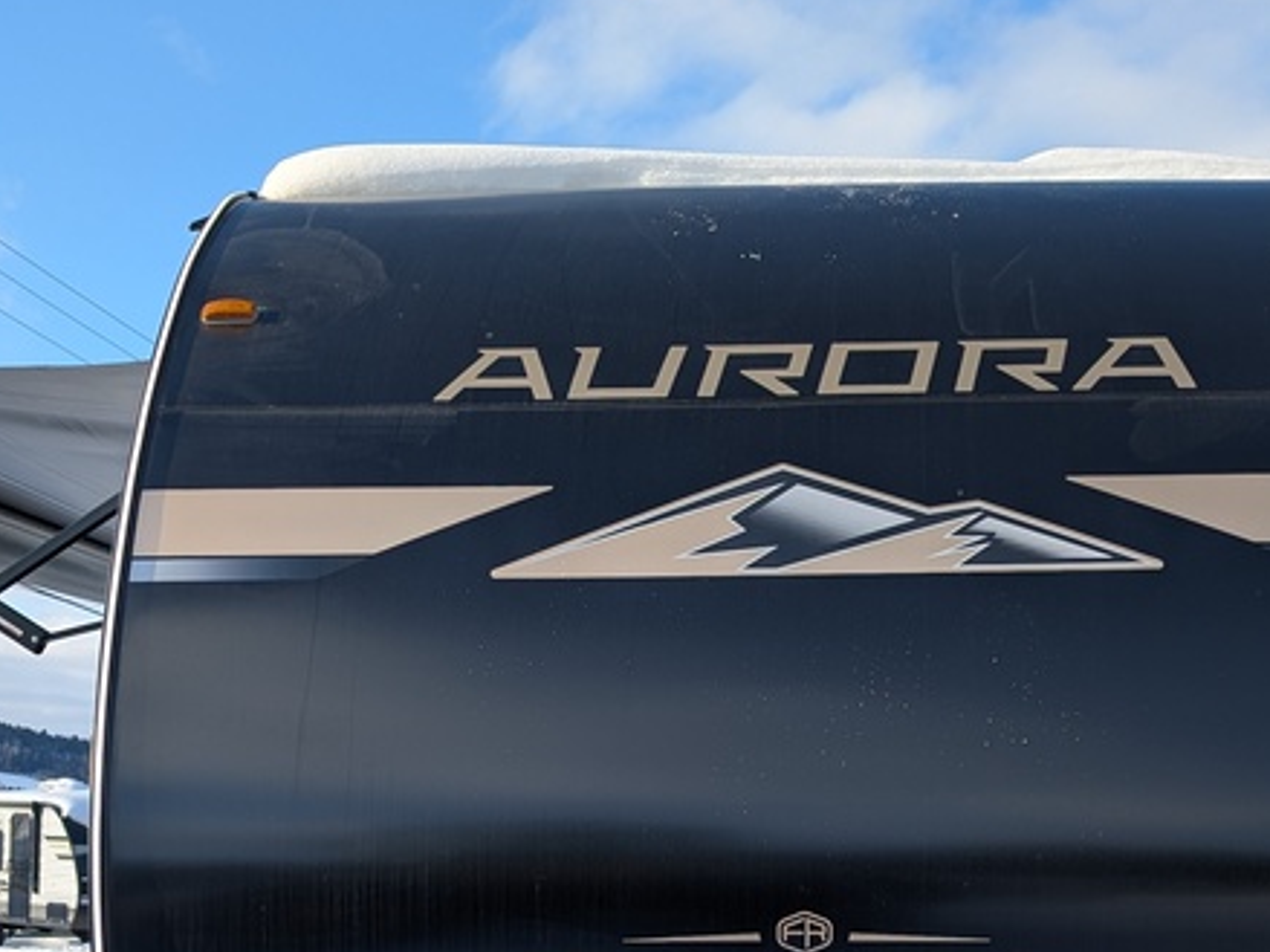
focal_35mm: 56
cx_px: 616
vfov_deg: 24.7
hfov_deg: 34.4
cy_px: 978
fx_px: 2054
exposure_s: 1/431
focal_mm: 6.9
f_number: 1.68
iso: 20
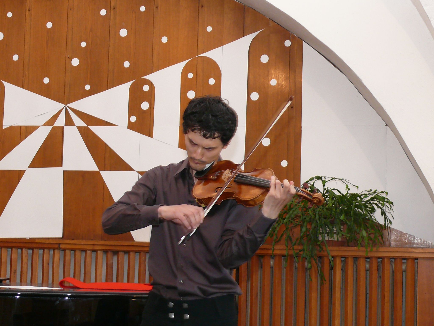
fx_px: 1128
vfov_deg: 16.4
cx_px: 217
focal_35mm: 90
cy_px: 163
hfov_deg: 21.8
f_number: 3.2
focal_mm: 12.6
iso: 200
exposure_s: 1/30
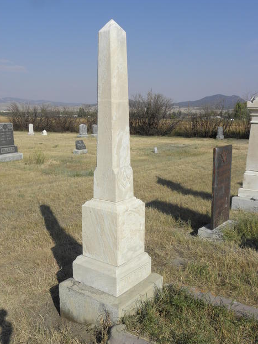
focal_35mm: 36
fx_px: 358
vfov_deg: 51.3
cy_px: 171
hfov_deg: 39.7
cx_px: 126
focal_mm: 6.24
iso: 64
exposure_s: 1/400
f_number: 5.6
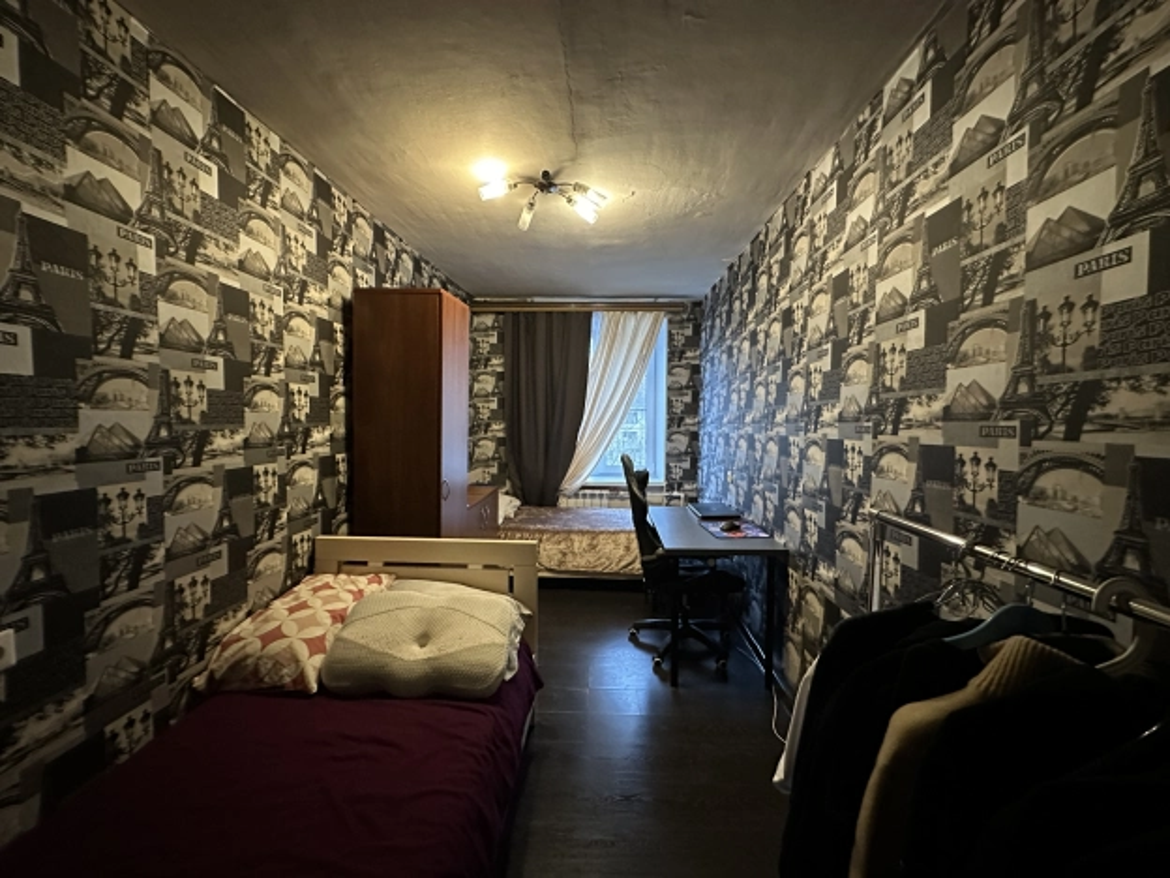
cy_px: 439
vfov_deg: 85.7
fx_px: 473
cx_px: 585
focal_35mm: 14
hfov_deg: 102.1
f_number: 2.2
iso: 1250
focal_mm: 2.22
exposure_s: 1/51
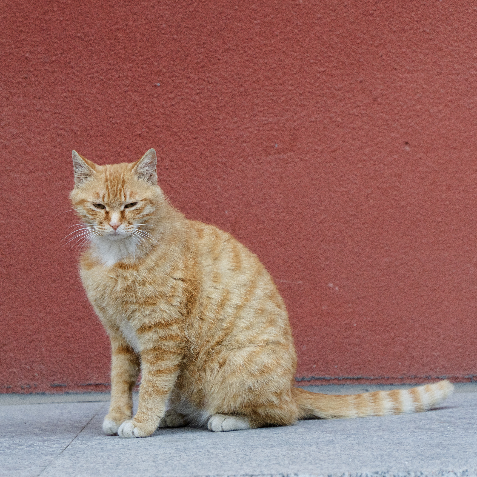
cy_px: 238
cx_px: 165
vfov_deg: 8.7
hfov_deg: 8.7
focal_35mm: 202
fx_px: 3144
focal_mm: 105
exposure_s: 1/200
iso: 800
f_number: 4
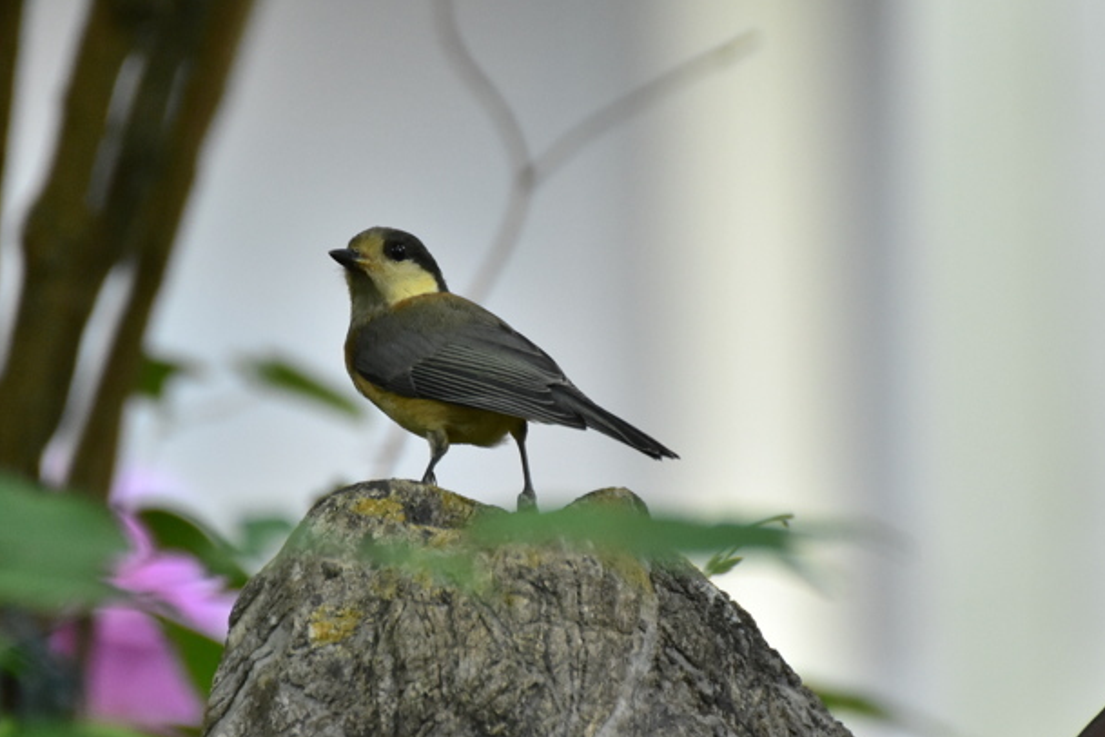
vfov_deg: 1.8
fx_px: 23234
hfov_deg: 2.7
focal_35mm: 757
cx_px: 403
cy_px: 337
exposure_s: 1/100
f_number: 5.6
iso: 1600
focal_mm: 300
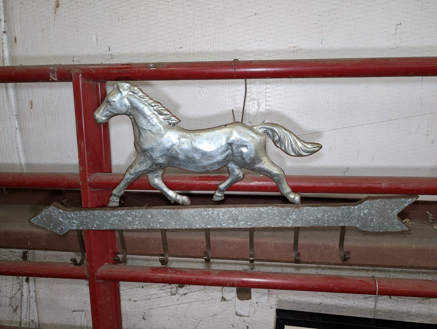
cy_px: 164
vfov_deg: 56.9
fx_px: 303
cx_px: 218
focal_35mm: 24
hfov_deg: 71.5
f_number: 1.68
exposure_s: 1/182
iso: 378
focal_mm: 6.9
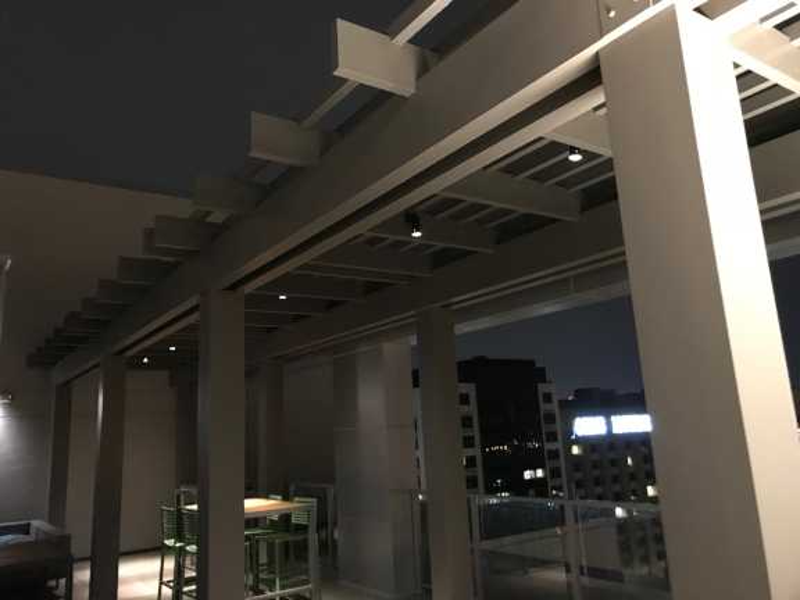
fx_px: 647
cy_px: 300
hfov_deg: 63.4
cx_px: 400
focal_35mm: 28
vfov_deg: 49.7
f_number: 1.8
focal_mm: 3.99
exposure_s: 1/4
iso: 200
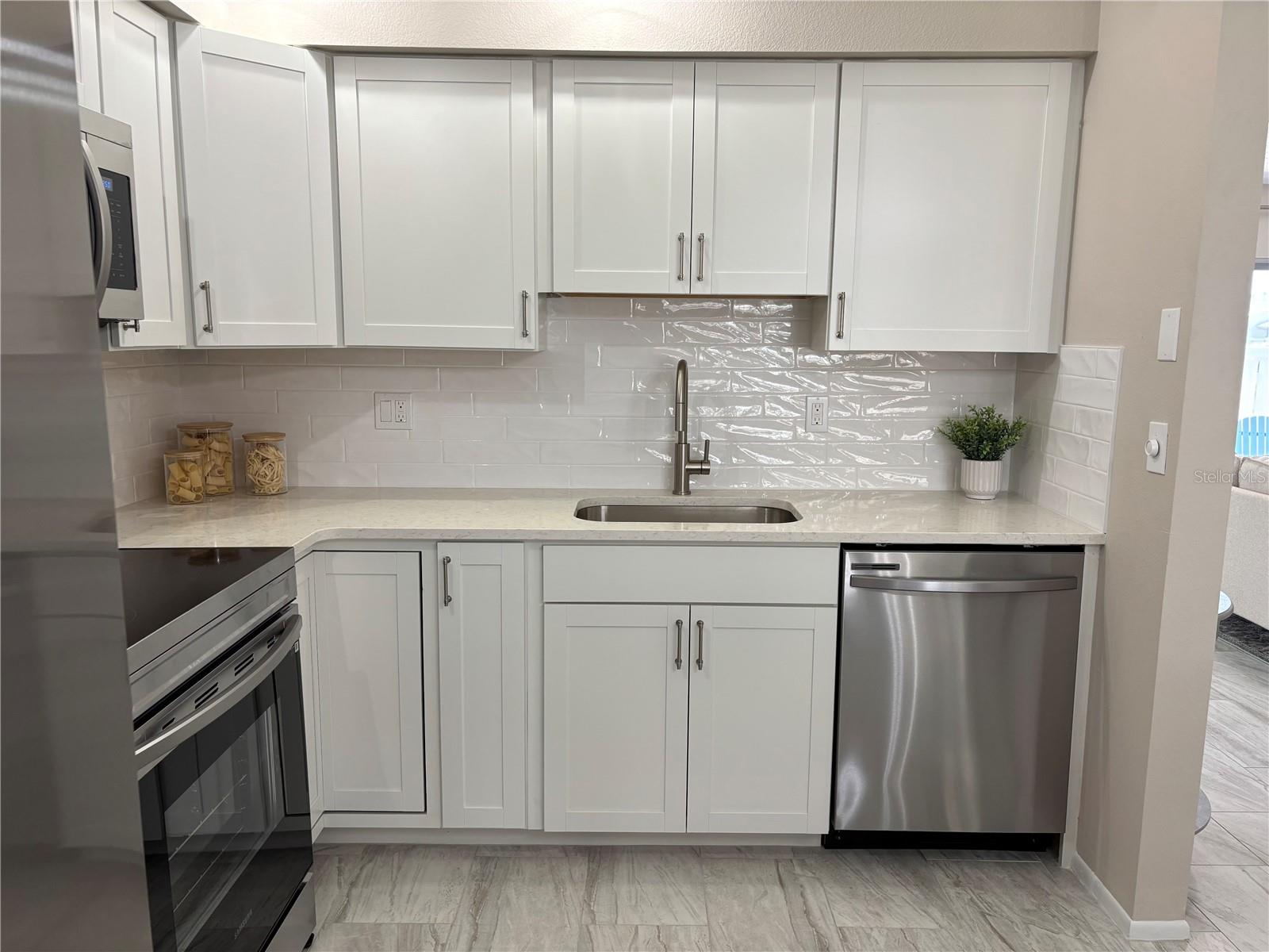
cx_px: 634
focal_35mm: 26
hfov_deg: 67.3
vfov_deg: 53.1
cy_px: 476
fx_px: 953
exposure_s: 1/60
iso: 80
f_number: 1.6
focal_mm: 5.96
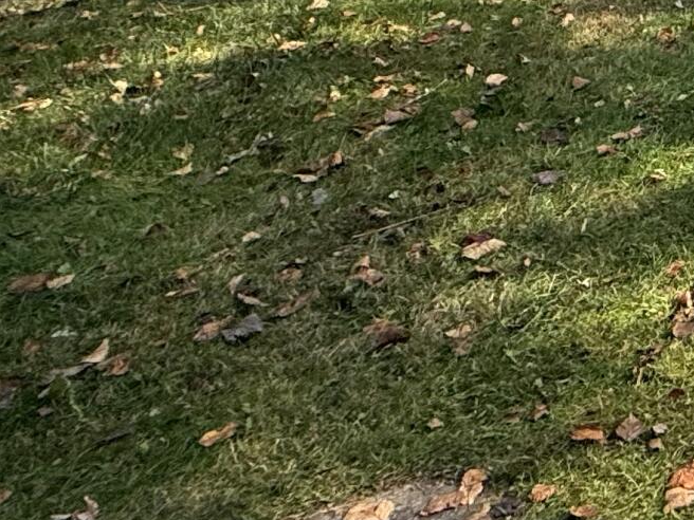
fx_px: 1283
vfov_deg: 17.7
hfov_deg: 19.2
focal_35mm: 64
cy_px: -452
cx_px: 1366
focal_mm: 2.22
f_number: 2.2
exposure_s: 1/522
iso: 64
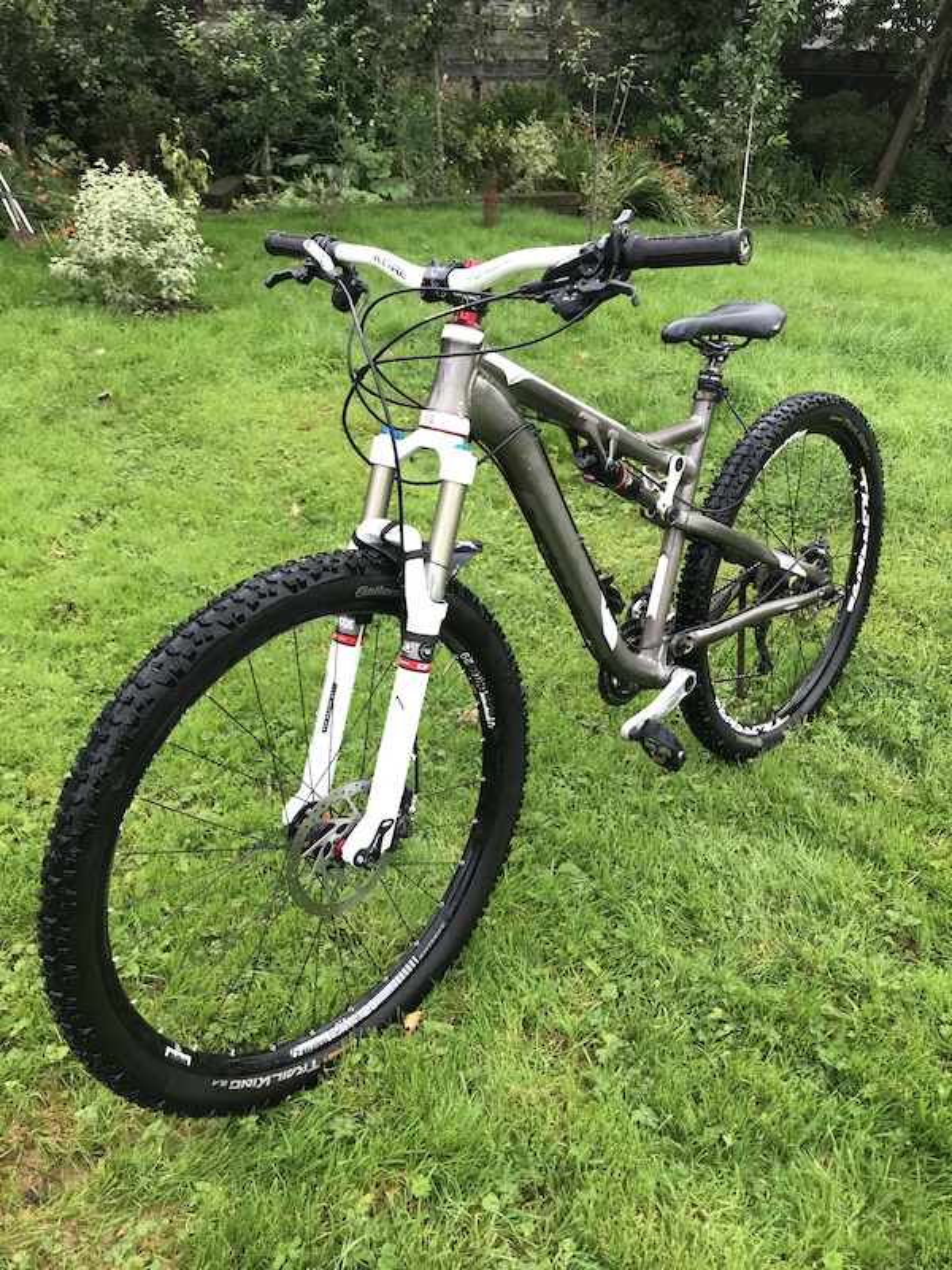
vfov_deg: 63.4
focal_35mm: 28
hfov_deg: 49.7
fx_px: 1027
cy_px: 635
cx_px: 476
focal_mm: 3.99
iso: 40
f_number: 1.8
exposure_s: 1/100
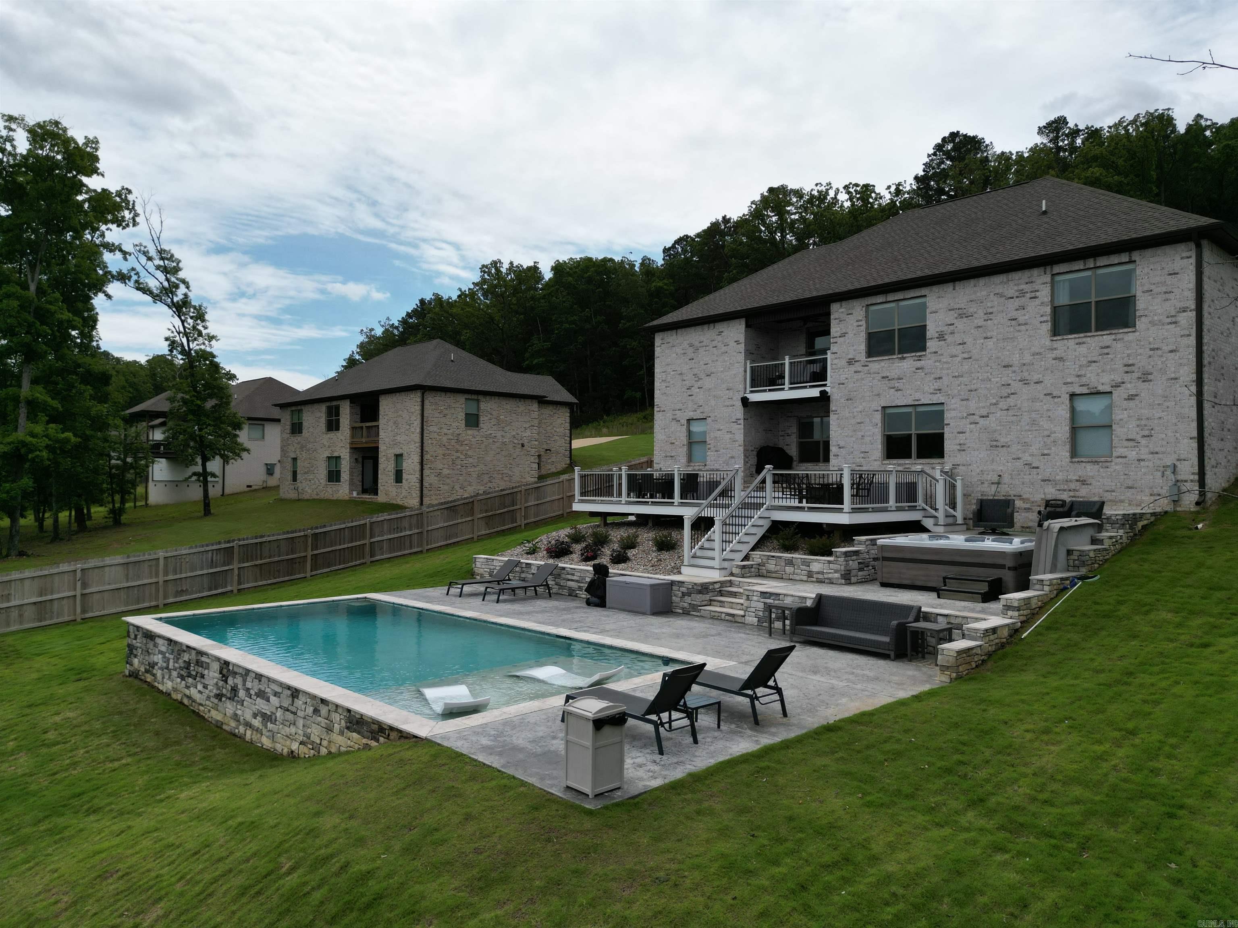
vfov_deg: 56.8
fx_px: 858
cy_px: 464
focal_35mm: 24
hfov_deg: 71.6
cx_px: 619
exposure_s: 1/5000
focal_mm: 6.72
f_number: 1.7
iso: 110
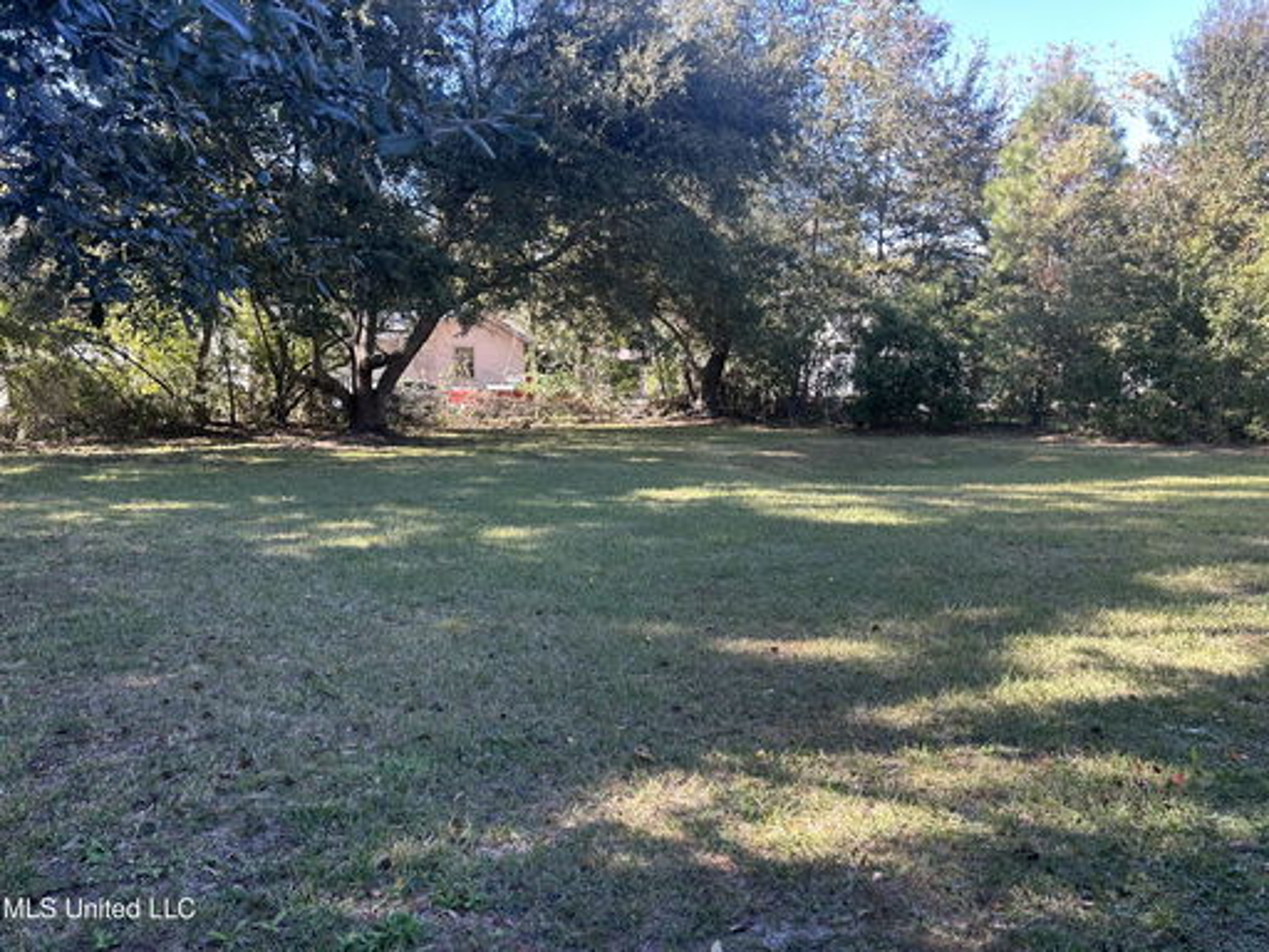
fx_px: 953
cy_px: 476
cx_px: 634
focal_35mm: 26
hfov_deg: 67.3
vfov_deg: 53.1
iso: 40
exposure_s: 1/200
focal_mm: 5.7
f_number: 1.5
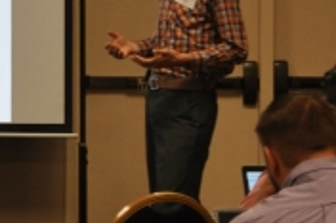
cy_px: 44
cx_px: -174
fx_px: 2629
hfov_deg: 7.2
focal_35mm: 282
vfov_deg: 4.9
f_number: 5.3
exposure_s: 1/30
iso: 800
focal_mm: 48
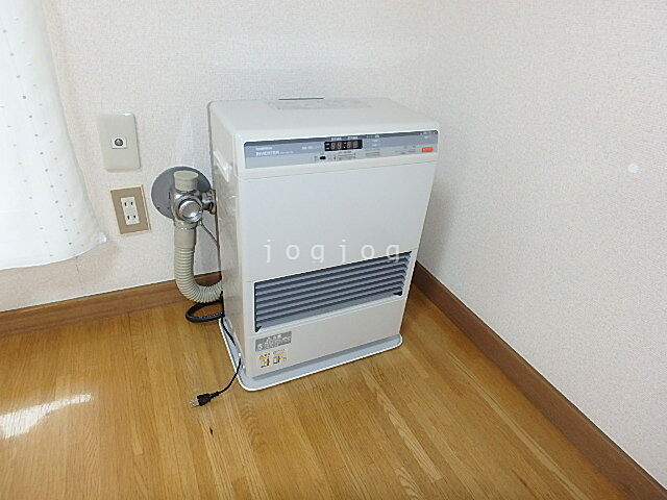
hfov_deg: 79.0
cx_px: 334
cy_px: 250
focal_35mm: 21
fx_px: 405
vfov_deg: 63.4
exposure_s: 1/30
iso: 400
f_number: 3.5
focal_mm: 3.7
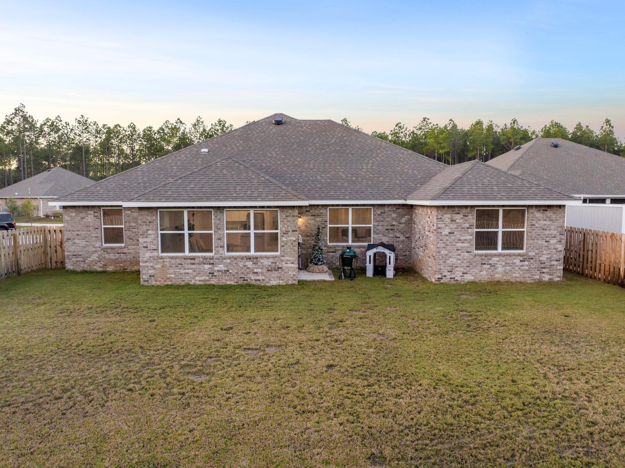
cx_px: 312
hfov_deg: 71.6
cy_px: 234
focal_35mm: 24
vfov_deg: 56.8
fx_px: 433
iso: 300
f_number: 2.8
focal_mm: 12.29
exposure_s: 1/240
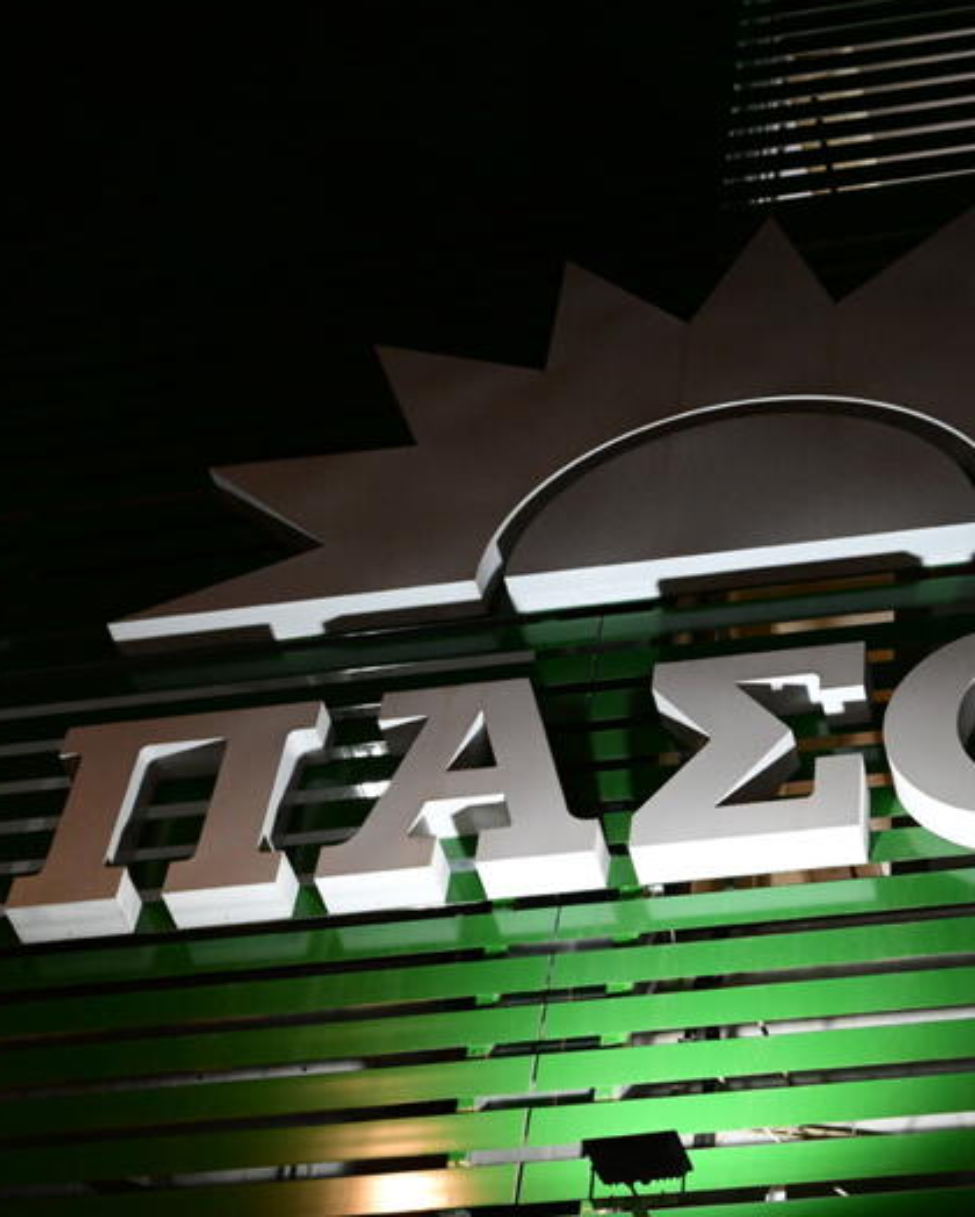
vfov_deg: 26.0
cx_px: 715
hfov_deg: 20.9
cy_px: 610
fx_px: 2630
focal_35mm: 73
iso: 8000
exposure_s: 1/400
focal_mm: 51
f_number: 4.5
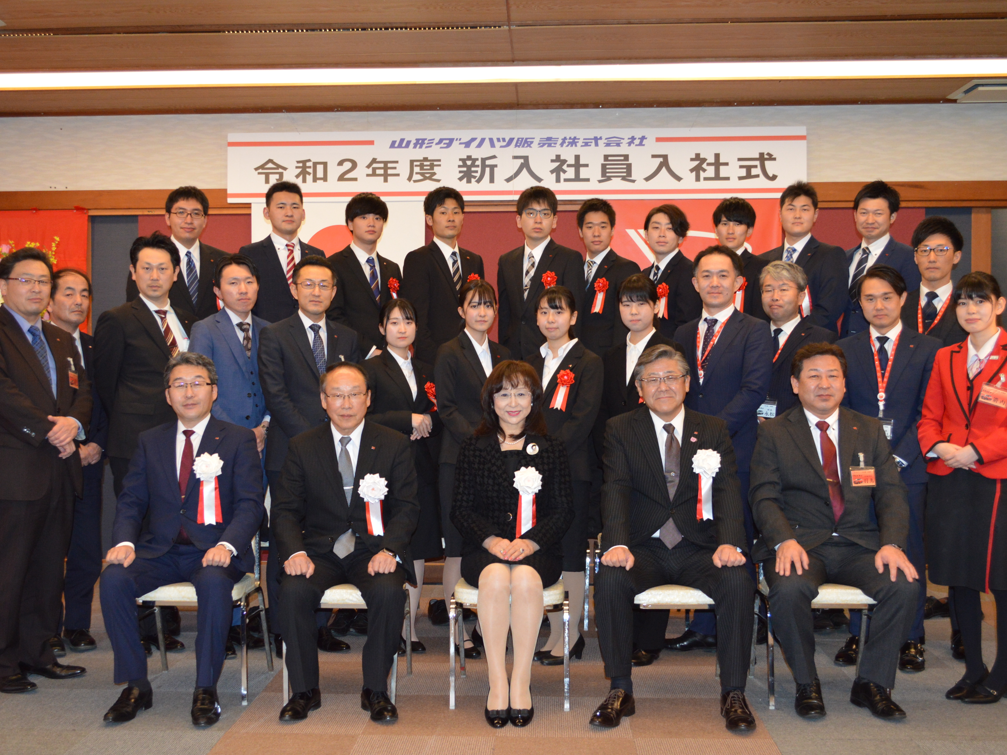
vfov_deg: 35.1
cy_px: 395
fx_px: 1193
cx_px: 481
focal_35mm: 41
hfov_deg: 45.8
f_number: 4
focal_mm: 24
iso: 1100
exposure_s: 1/60
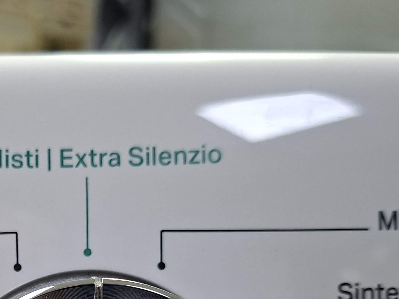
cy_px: 359
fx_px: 692
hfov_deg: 30.6
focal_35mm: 60
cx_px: 31
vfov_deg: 22.5
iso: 320
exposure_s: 1/60
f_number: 1.8
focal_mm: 5.54
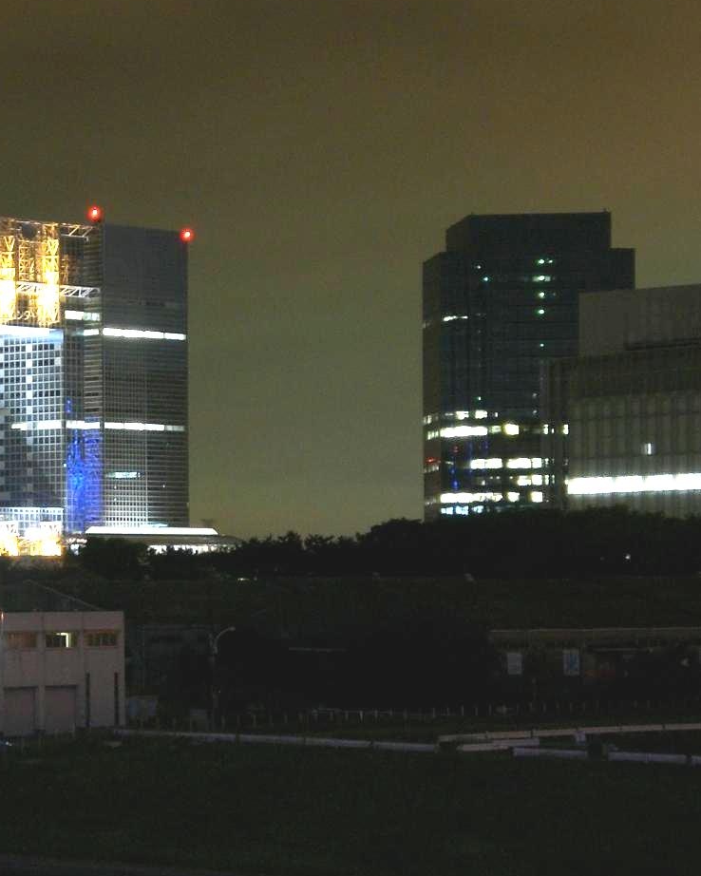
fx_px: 3292
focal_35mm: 127
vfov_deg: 15.1
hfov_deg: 12.0
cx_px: 8
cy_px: 495
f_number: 4.5
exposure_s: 4
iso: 50
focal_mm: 12.47
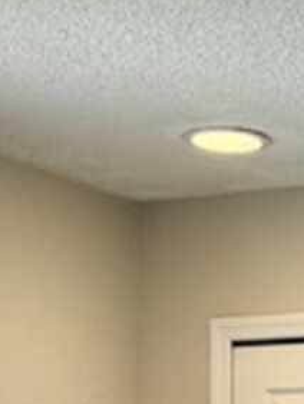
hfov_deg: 10.2
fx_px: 1695
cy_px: 738
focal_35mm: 145
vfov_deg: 12.4
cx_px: 274
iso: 100
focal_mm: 6.76
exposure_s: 1/162
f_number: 1.78
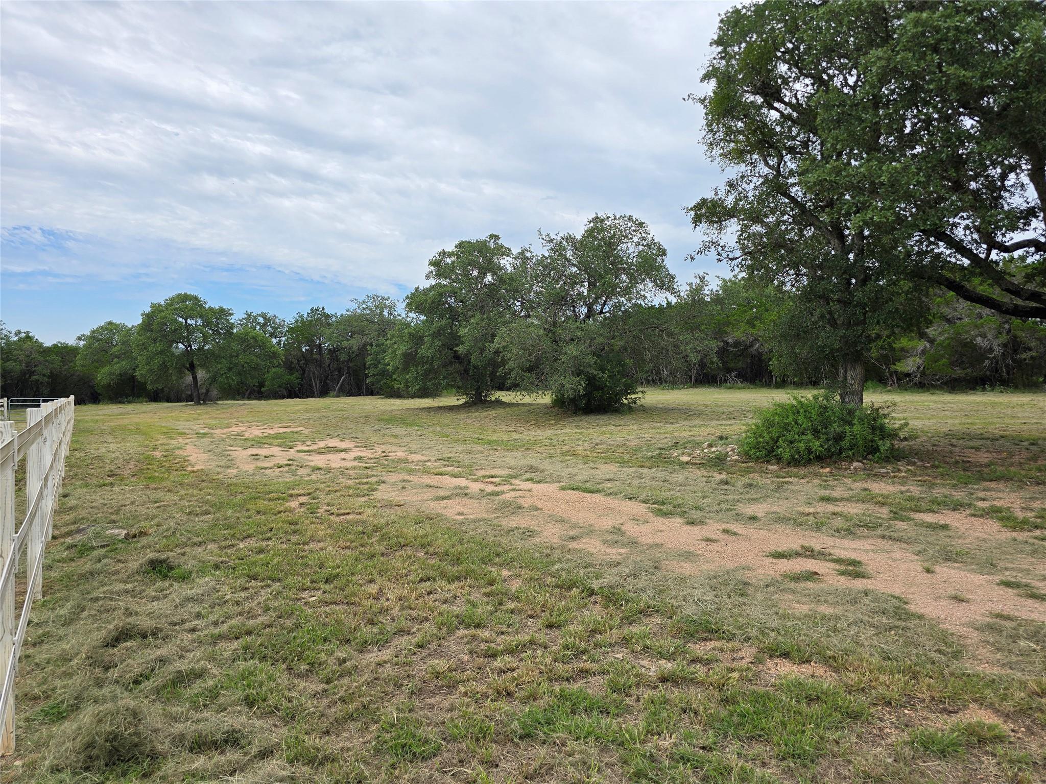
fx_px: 695
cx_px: 523
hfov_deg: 73.9
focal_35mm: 23
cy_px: 392
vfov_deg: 58.9
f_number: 1.7
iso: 12
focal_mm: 6.3
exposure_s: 1/647
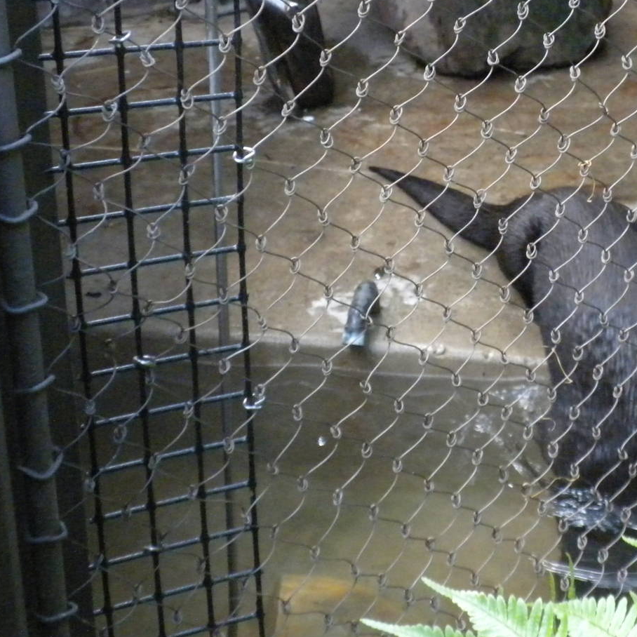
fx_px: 1686
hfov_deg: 21.0
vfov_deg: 21.3
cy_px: 231
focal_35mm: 81
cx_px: 542
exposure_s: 1/150
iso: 800
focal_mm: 9.1
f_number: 4.3
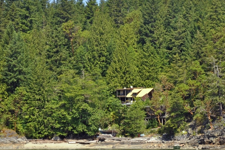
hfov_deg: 14.6
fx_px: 874
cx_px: 145
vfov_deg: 9.8
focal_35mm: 140
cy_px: 66
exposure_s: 1/640
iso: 200
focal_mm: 62
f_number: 6.3
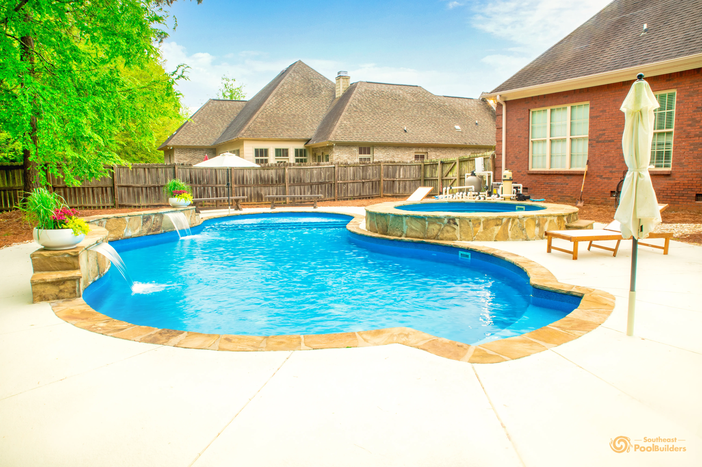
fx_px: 468
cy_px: 234
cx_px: 351
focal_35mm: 24
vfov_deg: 53.1
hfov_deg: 73.8
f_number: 22
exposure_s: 1/5
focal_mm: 24
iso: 64
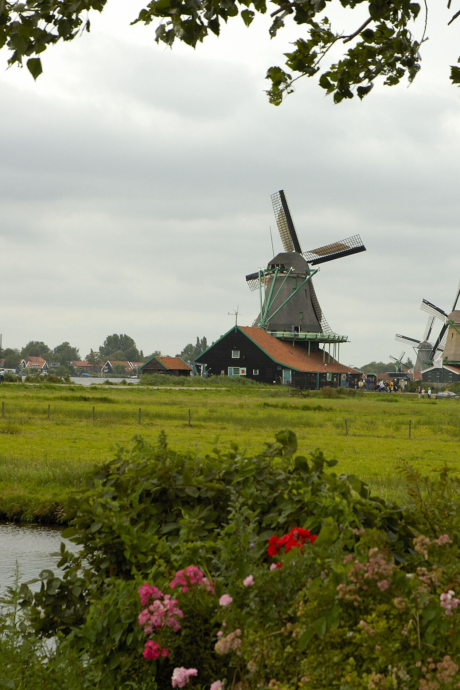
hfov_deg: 14.4
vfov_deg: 21.5
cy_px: 330
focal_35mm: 95
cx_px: 221
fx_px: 1821
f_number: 8
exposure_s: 1/250
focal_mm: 50
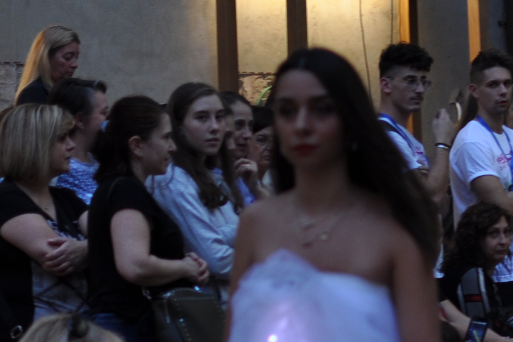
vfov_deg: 6.6
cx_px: 354
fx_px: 2964
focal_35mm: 208
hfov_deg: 9.9
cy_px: 281
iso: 200
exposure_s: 1/60
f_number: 1.8
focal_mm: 35
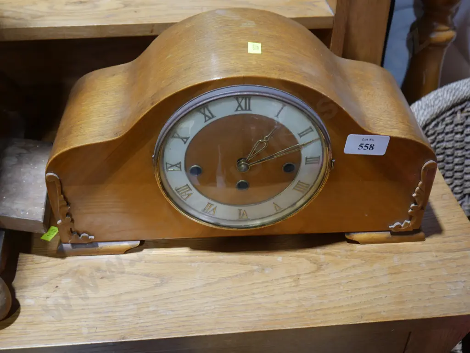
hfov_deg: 44.8
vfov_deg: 34.4
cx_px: 235
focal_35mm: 42
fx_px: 571
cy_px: 176
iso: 500
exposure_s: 1/60
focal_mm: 21
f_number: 4.6
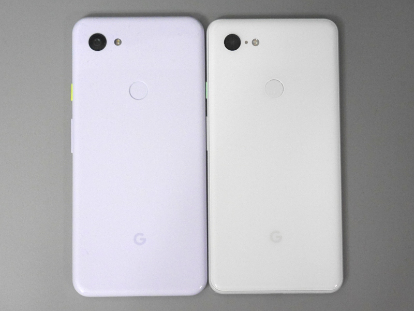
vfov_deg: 17.6
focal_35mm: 84
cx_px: 207
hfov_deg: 23.3
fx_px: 1005
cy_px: 156
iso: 2000
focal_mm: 42
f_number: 5.6
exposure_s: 1/80
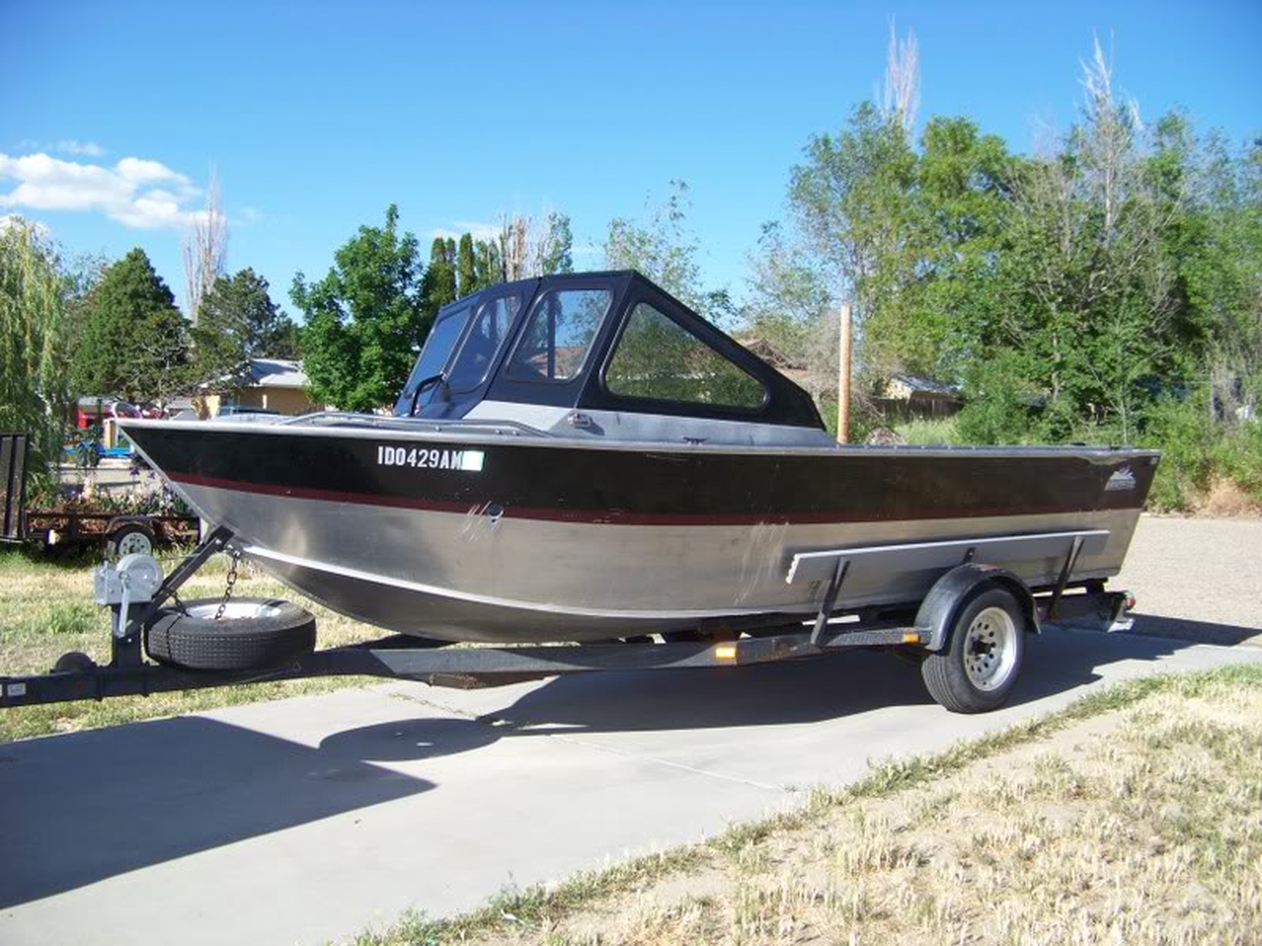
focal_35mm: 36
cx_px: 631
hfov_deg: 51.4
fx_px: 1312
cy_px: 473
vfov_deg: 39.7
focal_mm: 5.85
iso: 66
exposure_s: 1/800
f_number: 2.8
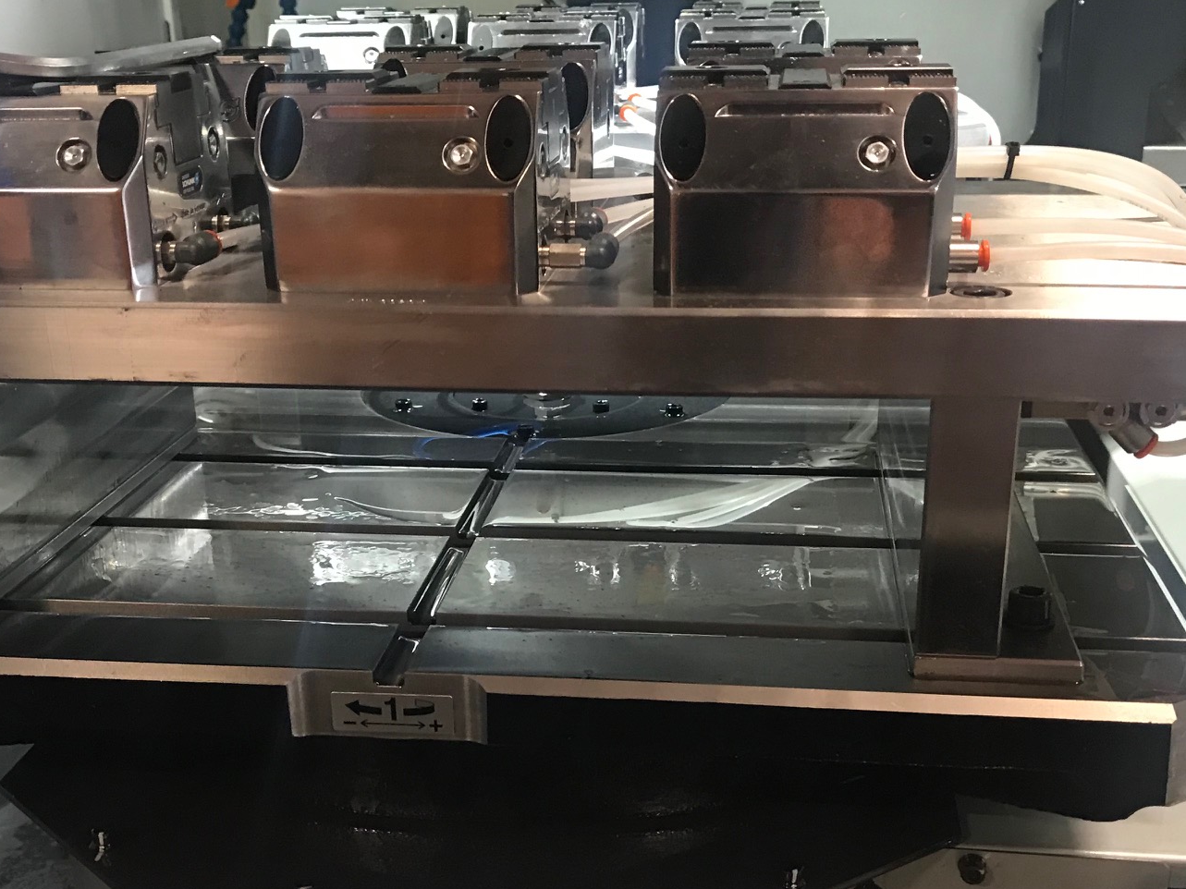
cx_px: 581
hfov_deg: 42.9
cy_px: 579
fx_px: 1507
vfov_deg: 32.6
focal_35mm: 44
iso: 64
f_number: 1.8
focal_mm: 3.99
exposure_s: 1/17
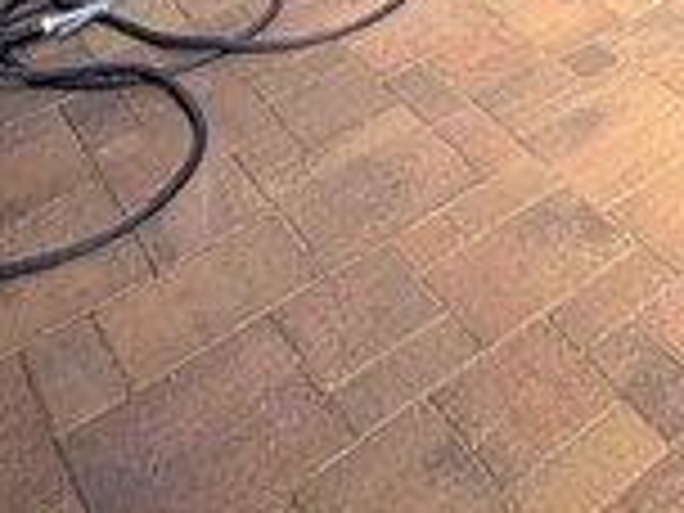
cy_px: -562
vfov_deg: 16.9
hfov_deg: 30.4
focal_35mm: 59
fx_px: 1166
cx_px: 684
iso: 40
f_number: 2.2
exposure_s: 1/135
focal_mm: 2.22
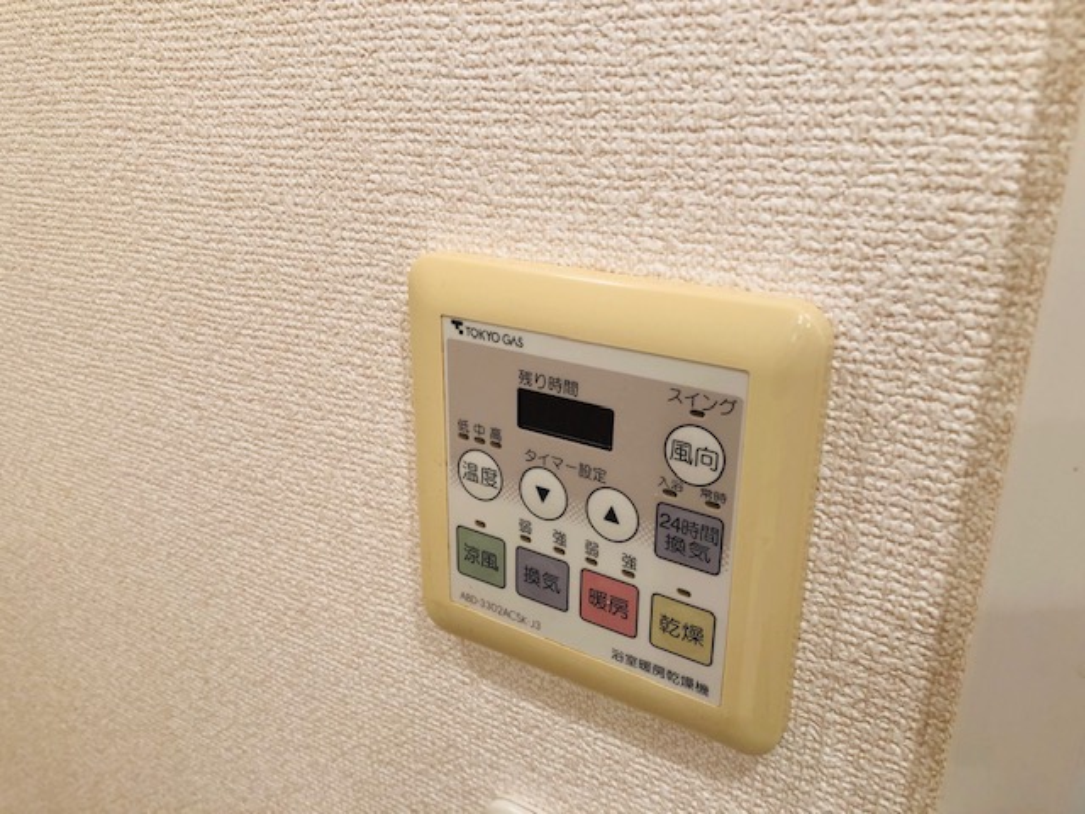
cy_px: 407
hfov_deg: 63.4
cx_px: 542
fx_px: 878
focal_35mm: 28
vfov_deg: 49.7
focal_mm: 3.99
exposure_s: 1/33
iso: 25
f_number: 1.8
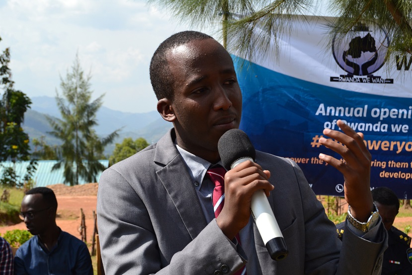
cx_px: 206
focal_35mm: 82
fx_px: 944
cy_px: 138
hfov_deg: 24.6
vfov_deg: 16.6
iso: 400
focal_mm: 55
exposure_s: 1/320
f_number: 11
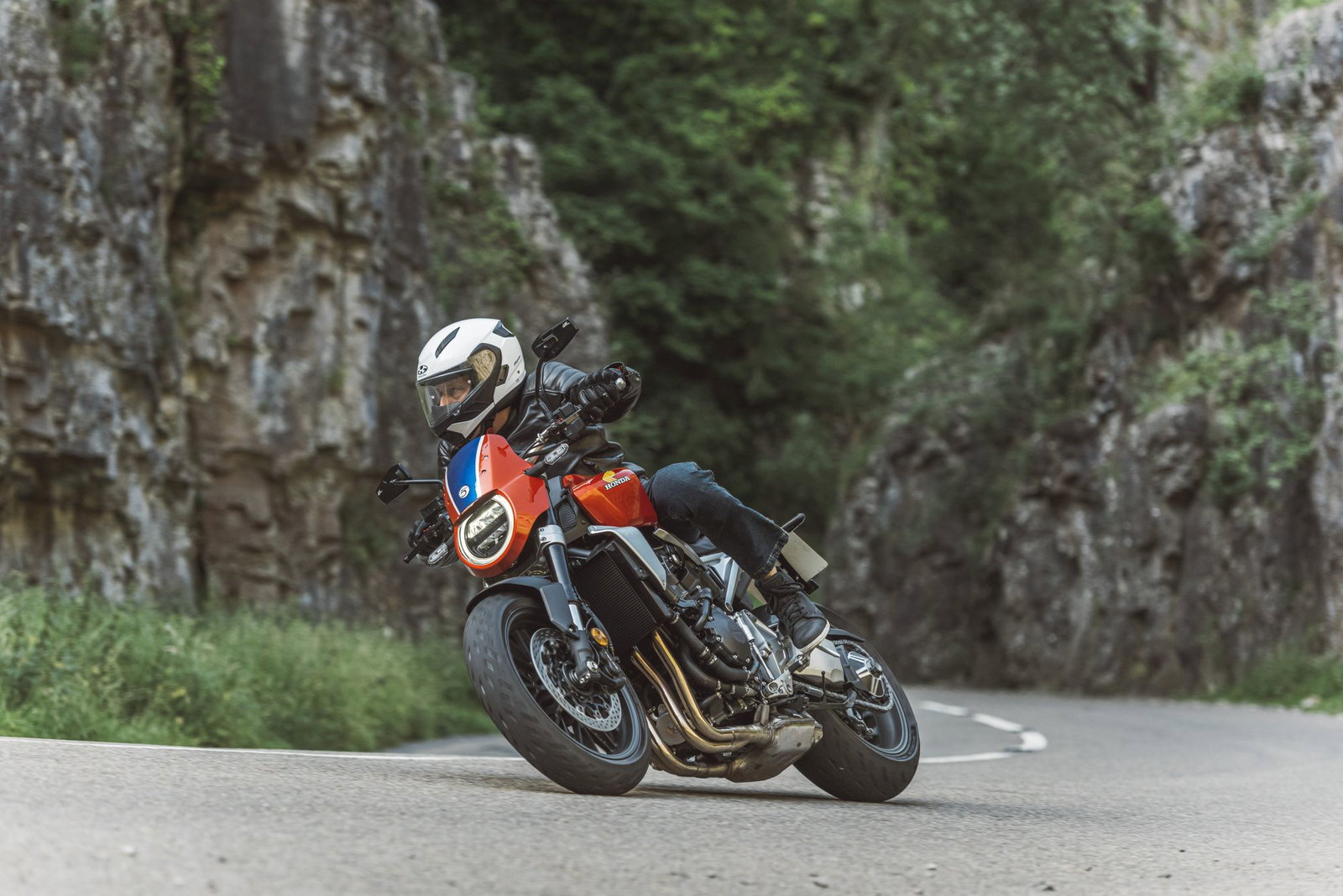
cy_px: 448
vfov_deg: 11.8
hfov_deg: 17.6
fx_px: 4329
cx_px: 672
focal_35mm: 116
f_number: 4
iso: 500
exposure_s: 1/640
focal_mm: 116
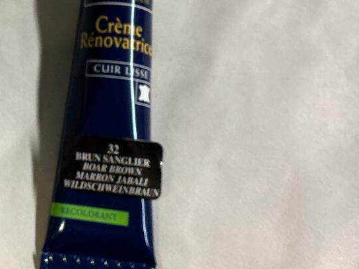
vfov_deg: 18.1
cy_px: 17
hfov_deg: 22.5
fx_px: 830
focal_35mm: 80
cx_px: -68
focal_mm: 3
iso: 125
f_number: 1.8
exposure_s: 1/50
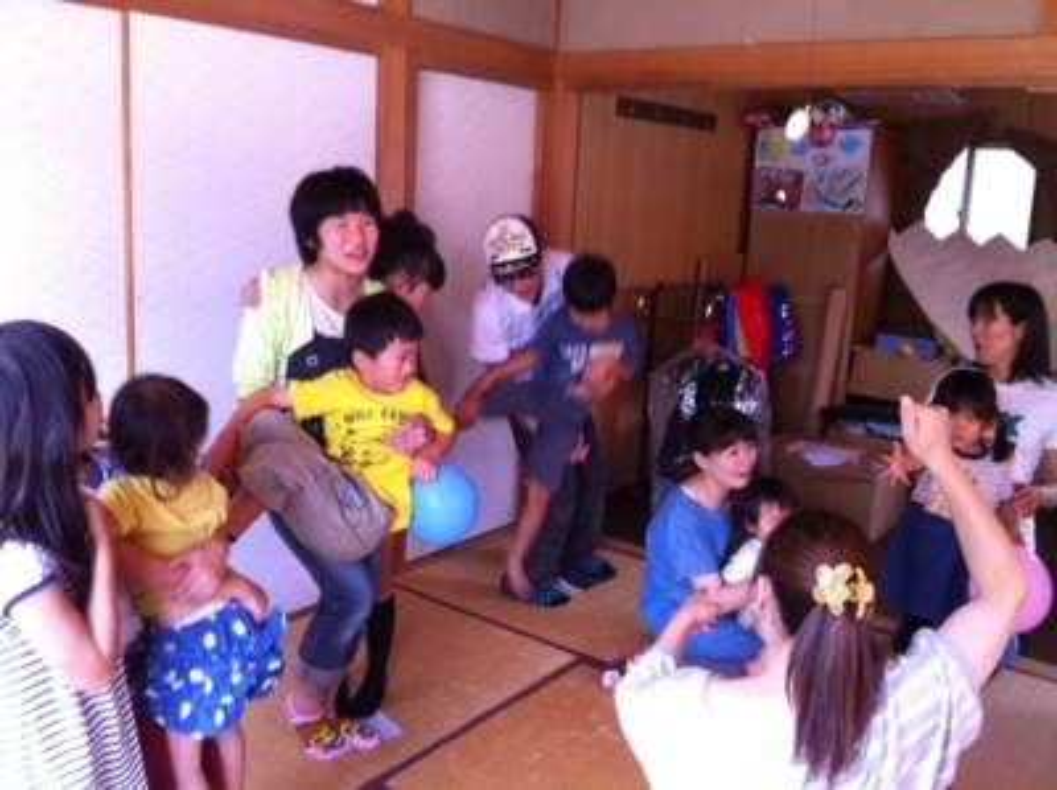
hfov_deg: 52.7
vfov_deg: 40.6
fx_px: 1067
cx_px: 528
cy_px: 395
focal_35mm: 35
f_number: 2.8
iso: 80
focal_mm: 3.85
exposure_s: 1/15
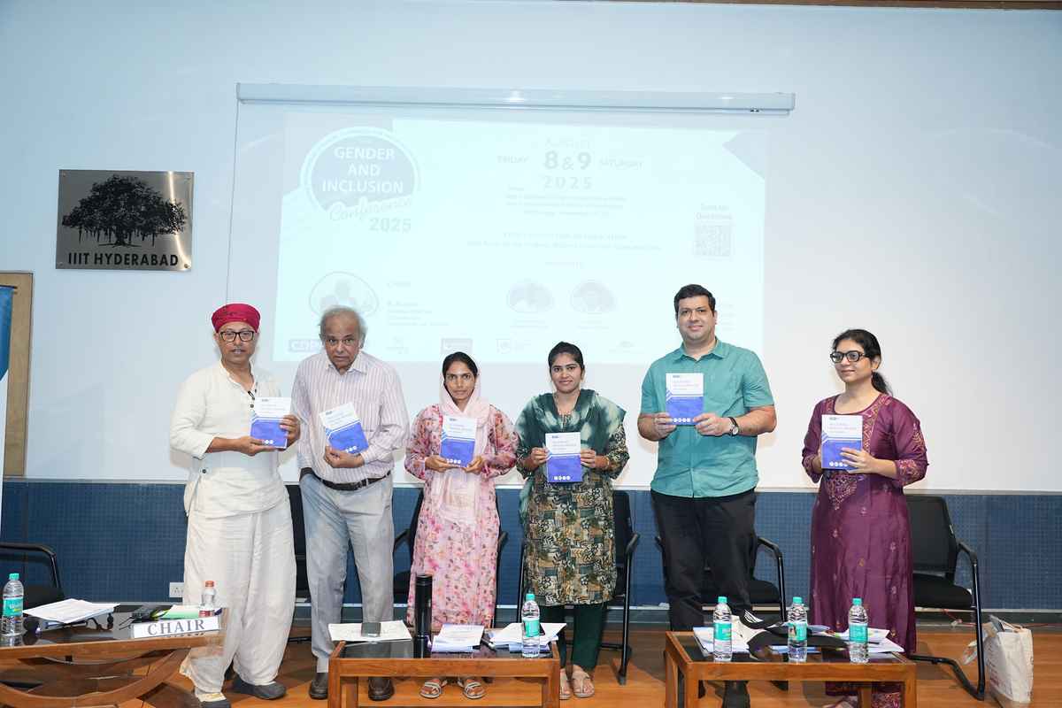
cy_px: 354
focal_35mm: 30
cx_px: 531
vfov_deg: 43.6
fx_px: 885
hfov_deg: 61.9
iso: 1600
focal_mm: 30
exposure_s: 1/160
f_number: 4
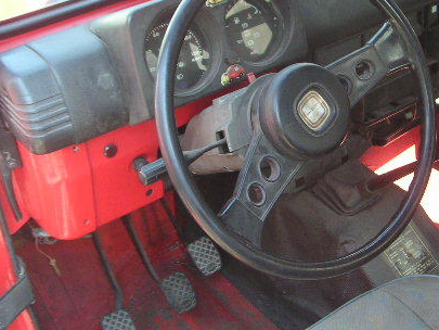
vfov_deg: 24.4
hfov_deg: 31.9
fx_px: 761
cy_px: 157
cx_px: 299
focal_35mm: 60
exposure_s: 1/45
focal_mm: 6
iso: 80
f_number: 2.8
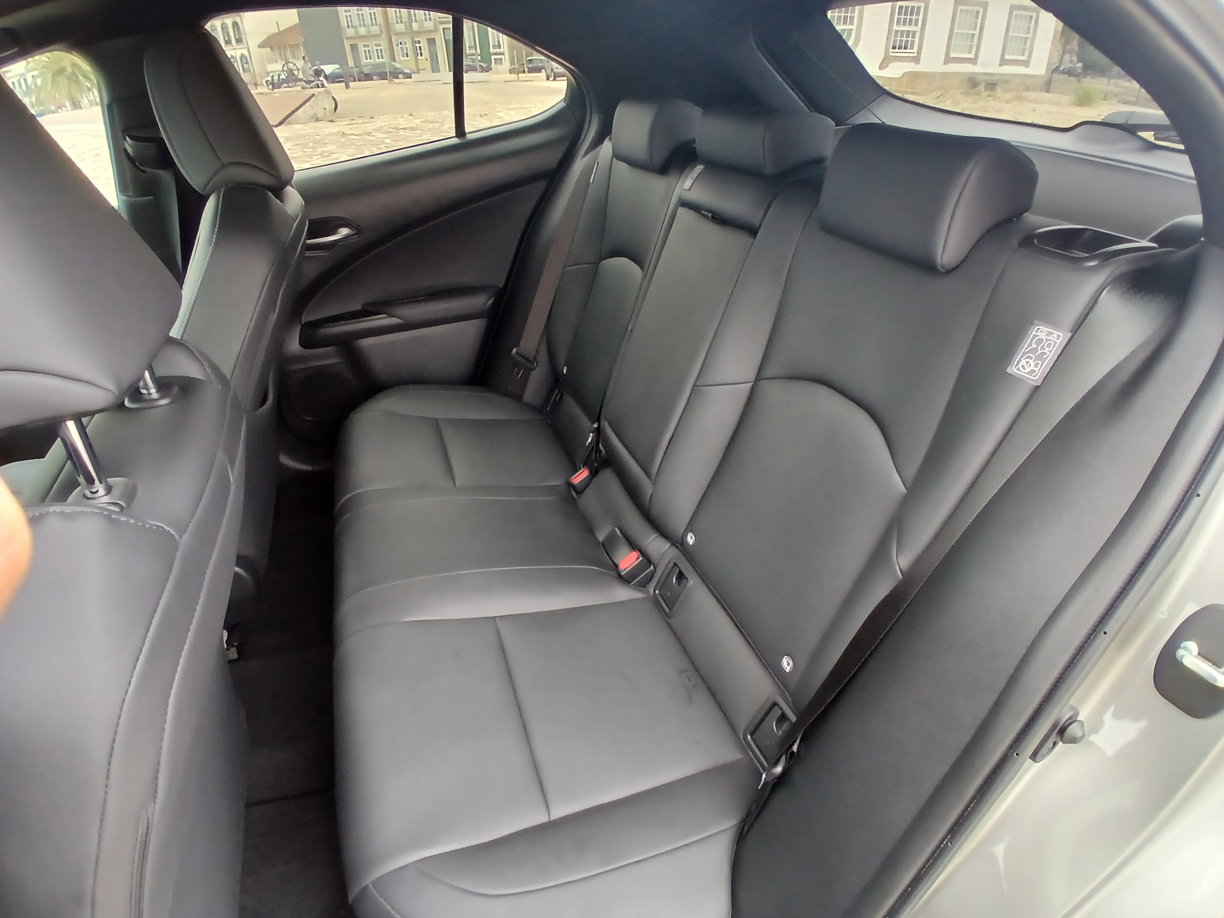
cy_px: 459
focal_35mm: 17
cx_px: 612
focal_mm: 1.4
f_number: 2.2
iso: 100
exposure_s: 1/50
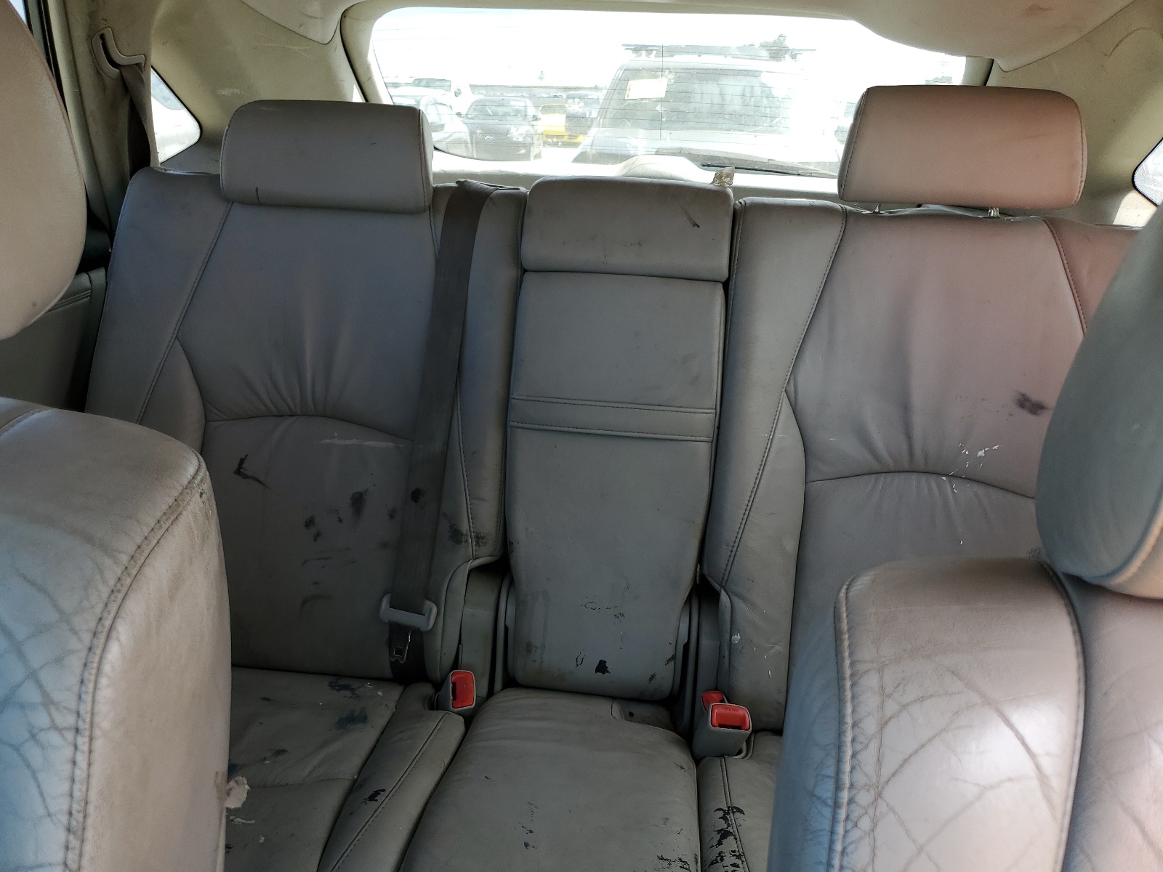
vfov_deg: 53.1
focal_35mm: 26
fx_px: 874
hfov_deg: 67.3
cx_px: 582
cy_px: 436
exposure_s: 1/217
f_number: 1.5
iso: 50
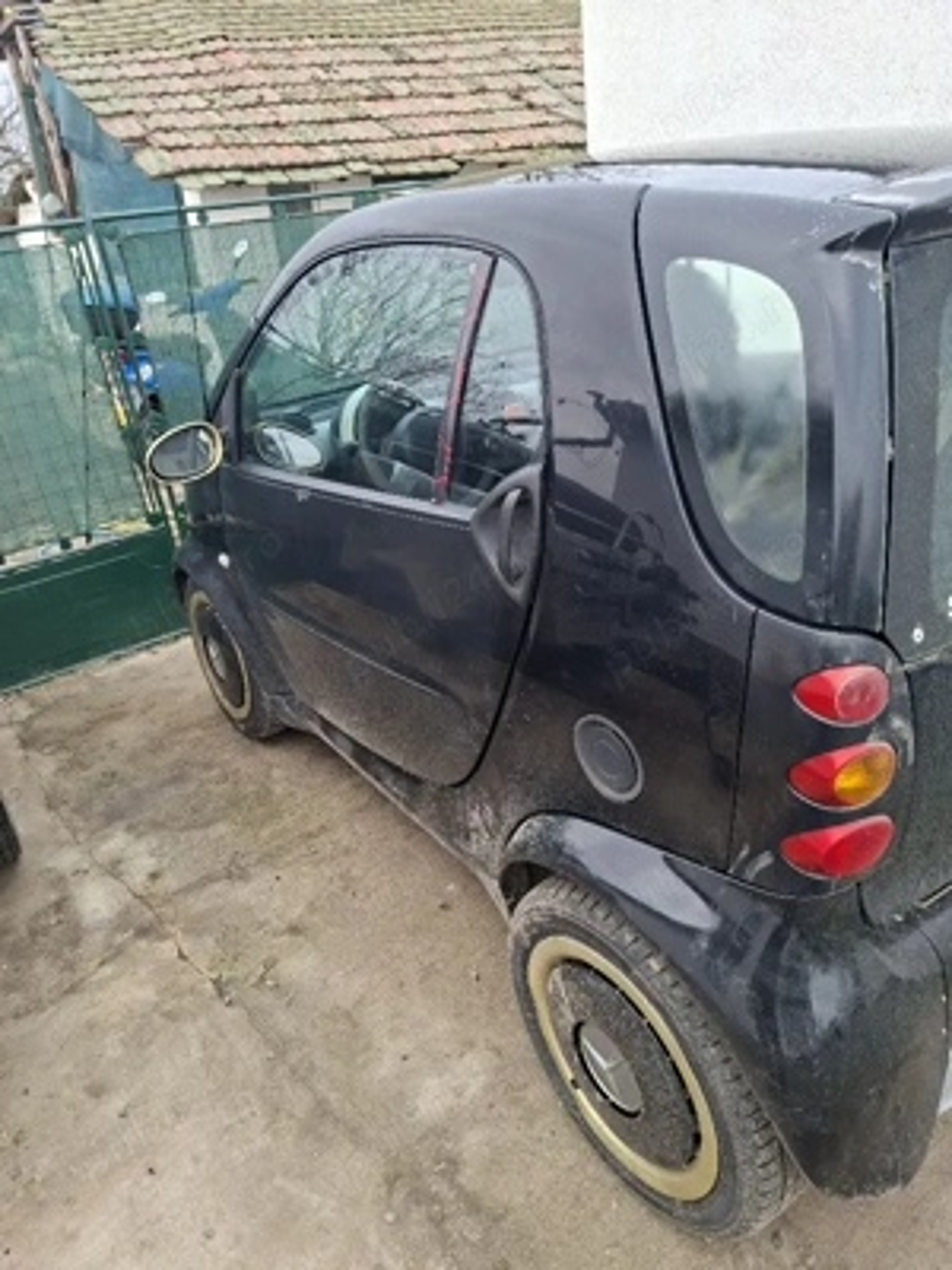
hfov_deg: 58.9
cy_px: 635
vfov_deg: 73.9
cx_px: 476
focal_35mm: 23
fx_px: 843
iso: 50
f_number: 1.8
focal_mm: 5.54
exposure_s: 1/345
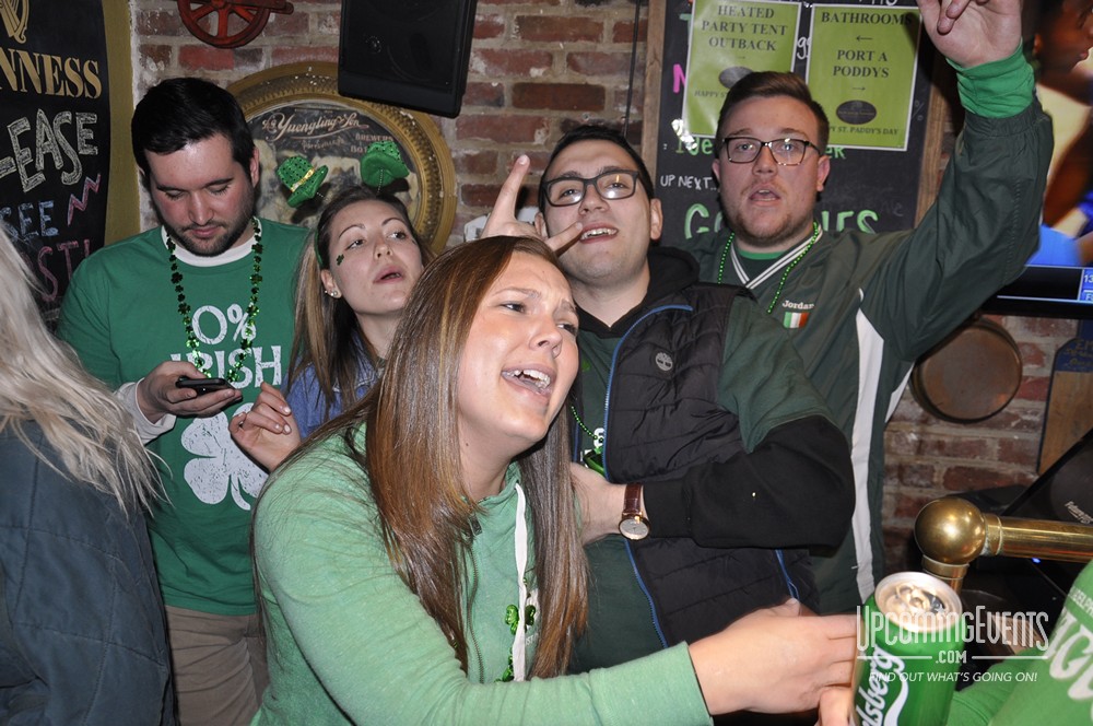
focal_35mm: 32
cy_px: 363
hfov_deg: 59.6
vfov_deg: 41.6
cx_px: 546
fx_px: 955
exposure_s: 1/60
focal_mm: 21
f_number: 3.8
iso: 400
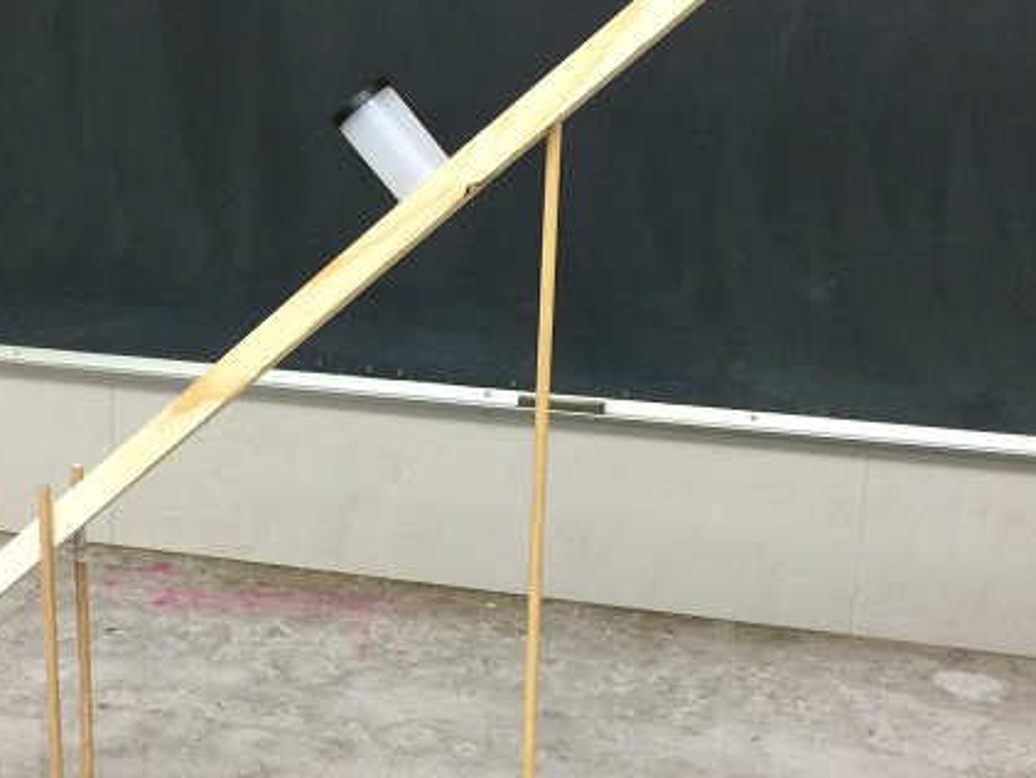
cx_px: 339
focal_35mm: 58
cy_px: 429
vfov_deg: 25.2
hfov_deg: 32.9
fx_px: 1737
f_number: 2.2
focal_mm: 4.12
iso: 200
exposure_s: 1/30
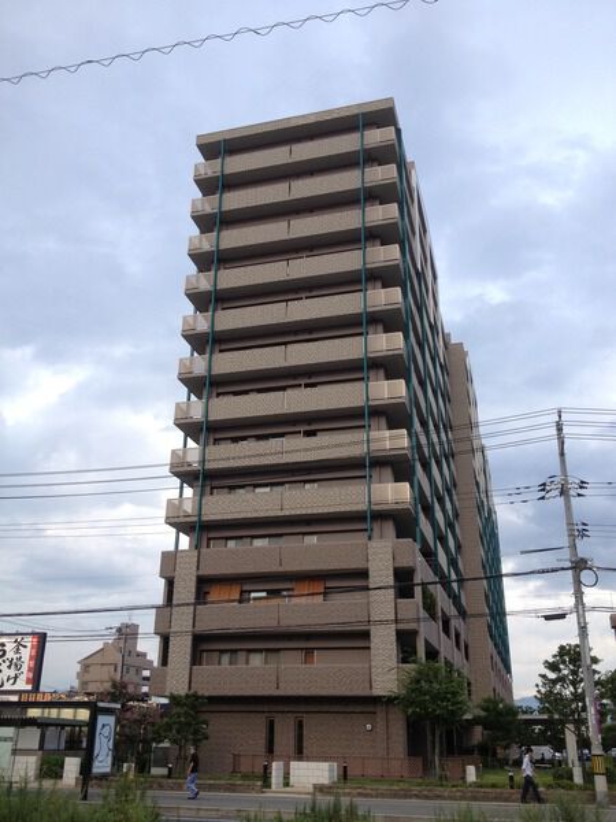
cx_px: 308
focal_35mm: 35
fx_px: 830
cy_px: 411
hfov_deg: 40.7
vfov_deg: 52.6
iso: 50
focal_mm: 4.28
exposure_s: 1/249
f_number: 2.4
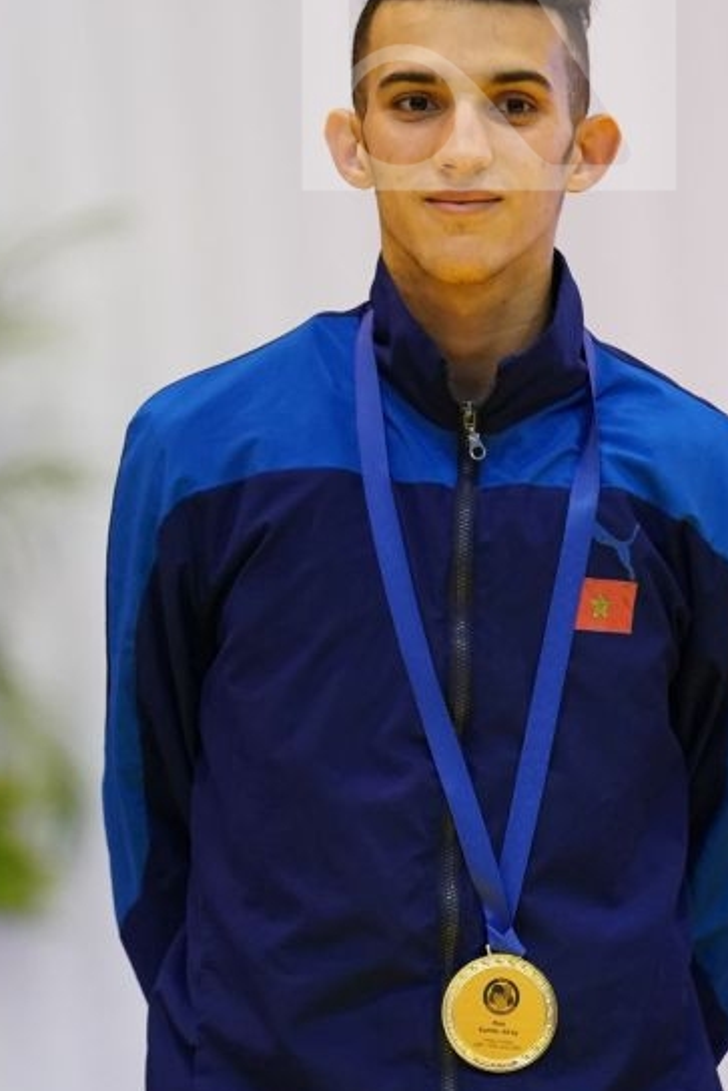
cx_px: 489
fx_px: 13367
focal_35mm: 441
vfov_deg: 4.7
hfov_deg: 3.1
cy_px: 718
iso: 3200
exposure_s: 1/250
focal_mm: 200
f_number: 2.8
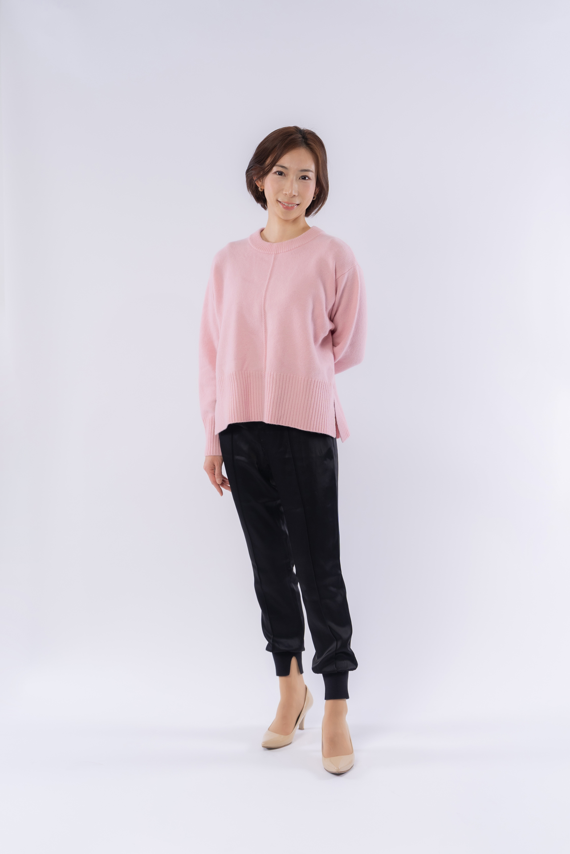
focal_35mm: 58
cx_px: 285
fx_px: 1377
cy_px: 427
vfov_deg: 34.5
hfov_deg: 23.4
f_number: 2.5
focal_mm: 58
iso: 250
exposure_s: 1/125
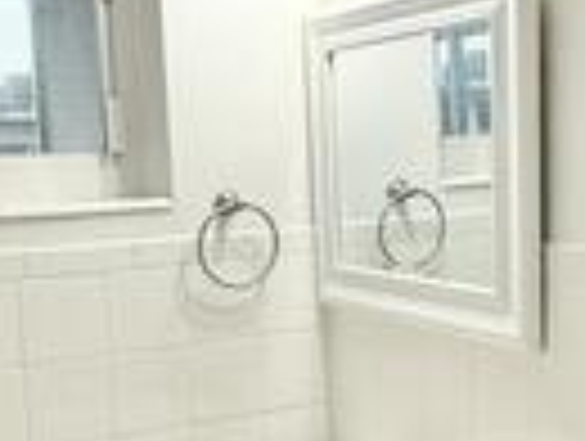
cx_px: 418
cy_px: 328
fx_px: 728
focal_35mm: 43
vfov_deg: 33.1
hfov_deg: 42.8
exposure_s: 1/158
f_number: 2.2
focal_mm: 2.22
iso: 50
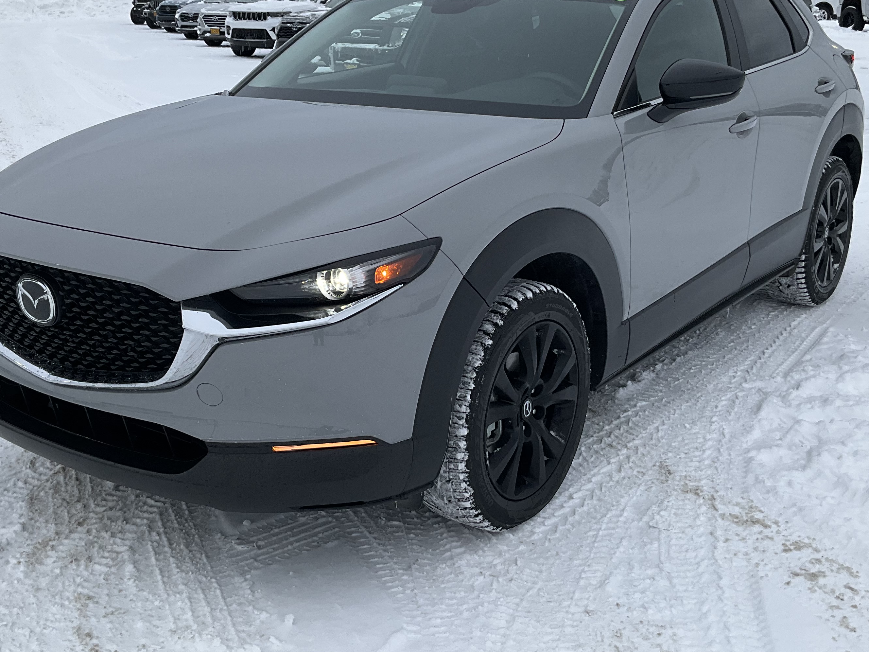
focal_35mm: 44
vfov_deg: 32.9
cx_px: 418
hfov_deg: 42.9
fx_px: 1105
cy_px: 303
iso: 20
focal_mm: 3
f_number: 1.8
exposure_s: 1/165
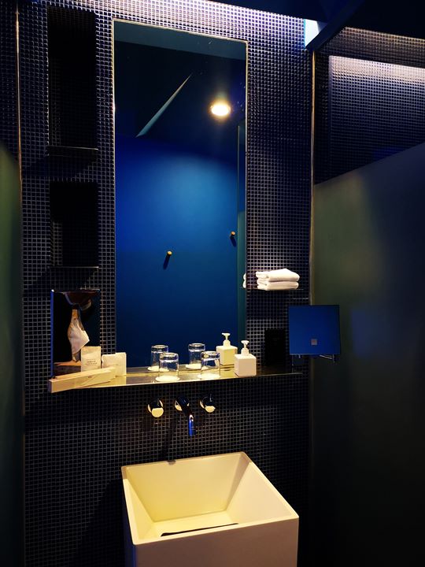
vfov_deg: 65.3
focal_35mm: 27
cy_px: 284
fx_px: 442
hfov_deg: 51.4
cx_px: 212
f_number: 1.8
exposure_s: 1/33.3
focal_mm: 3.95
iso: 500
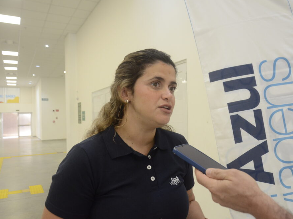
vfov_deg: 46.8
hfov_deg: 59.8
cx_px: 163
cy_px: 108
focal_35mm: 30
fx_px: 254
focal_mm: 18
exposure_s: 1/125
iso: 1600
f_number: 5.6
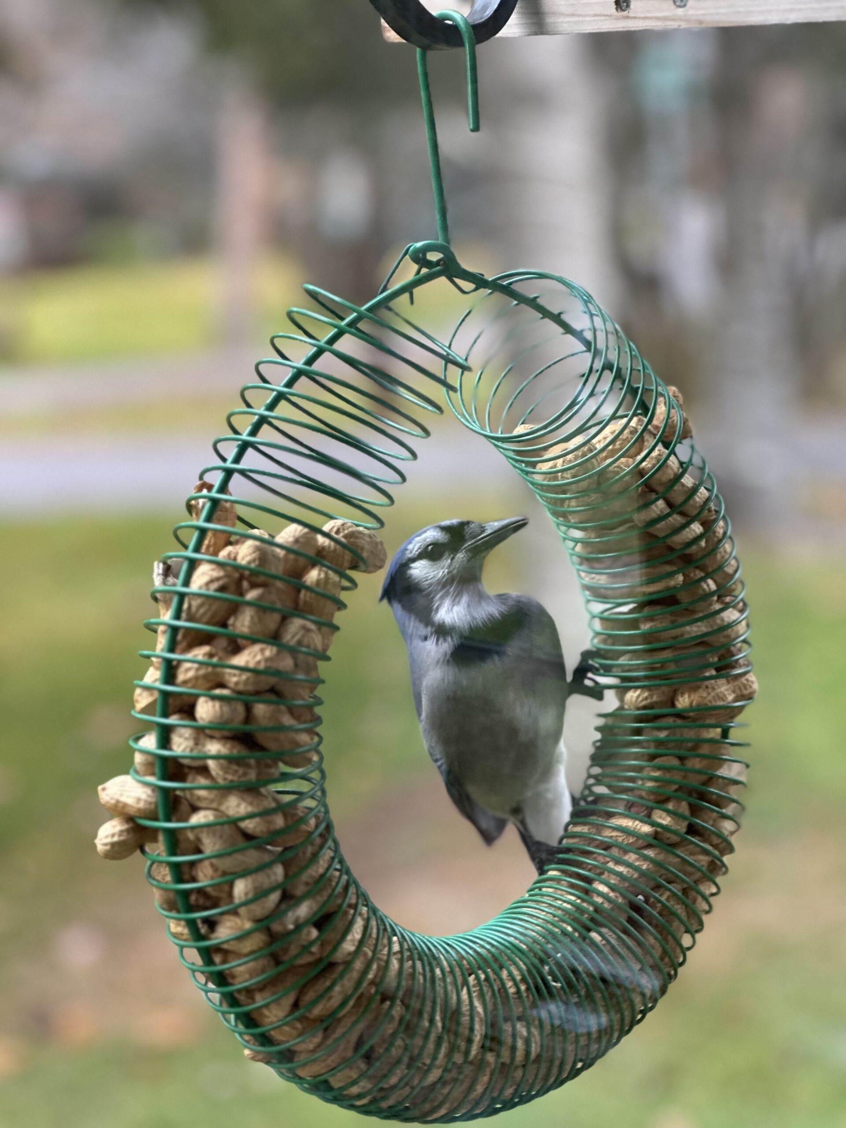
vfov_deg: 25.3
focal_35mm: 77
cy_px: 564
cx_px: 423
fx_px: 2509
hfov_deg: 19.1
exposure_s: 1/71
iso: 250
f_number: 2.8
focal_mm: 9
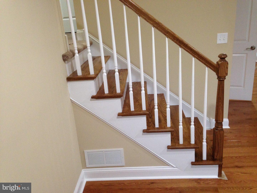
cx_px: 128
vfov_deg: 42.9
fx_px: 245
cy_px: 96
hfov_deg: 55.4
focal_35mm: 33
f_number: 2.4
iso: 250
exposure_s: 1/20
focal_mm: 4.12
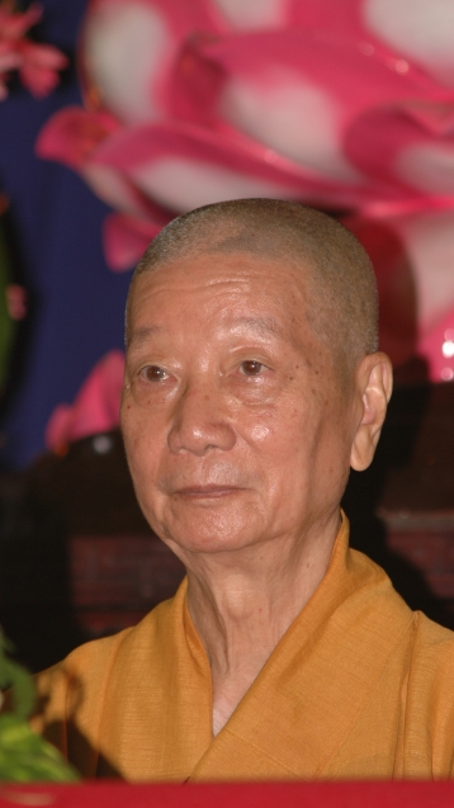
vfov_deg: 4.6
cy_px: 403
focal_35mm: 473
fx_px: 10130
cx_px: 191
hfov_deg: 2.6
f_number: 5.6
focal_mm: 300
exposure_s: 1/60
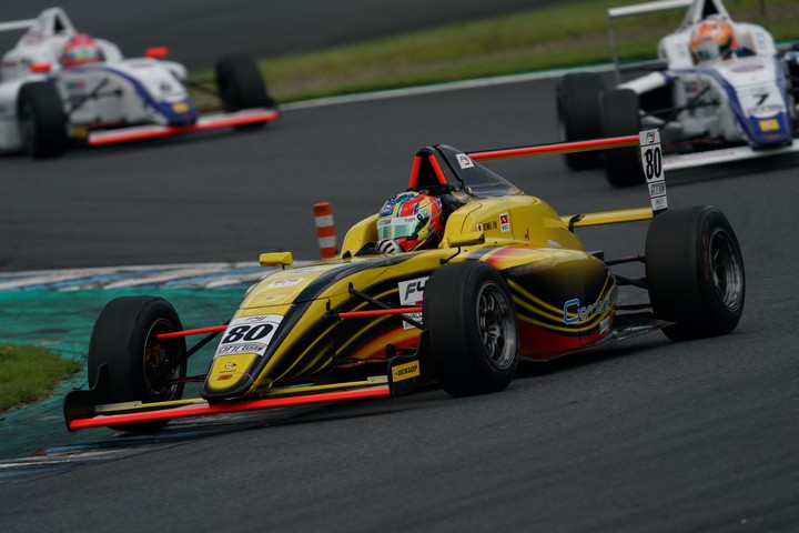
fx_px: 12006
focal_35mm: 541
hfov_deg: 3.8
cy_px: 266
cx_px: 400
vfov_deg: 2.5
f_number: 7.1
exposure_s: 1/800
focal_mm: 541
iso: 200
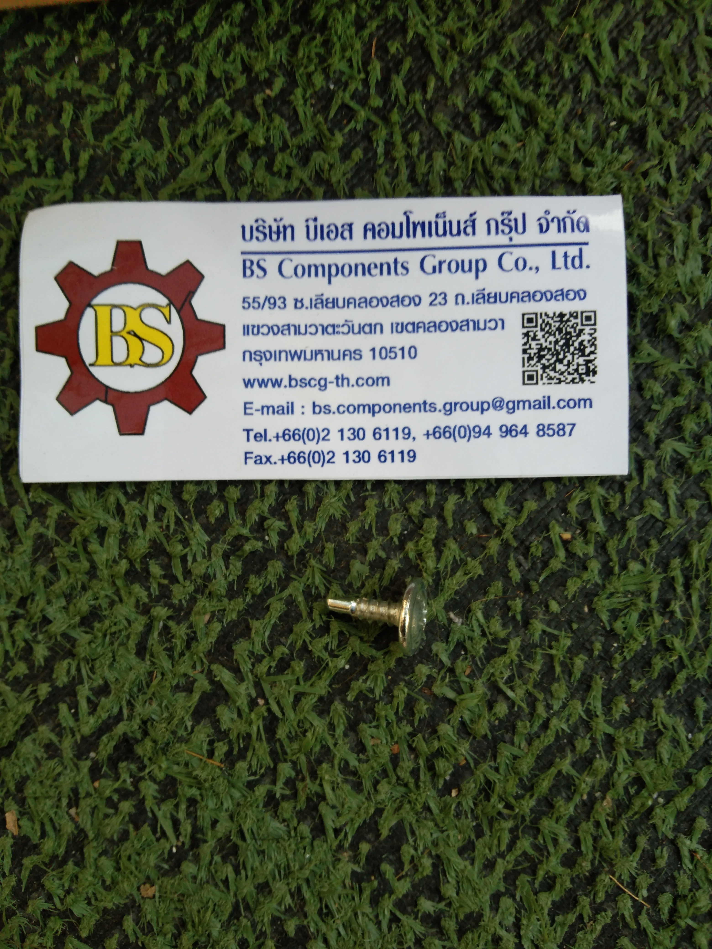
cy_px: 474
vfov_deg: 60.0
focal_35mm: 30
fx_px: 823
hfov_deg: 46.8
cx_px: 356
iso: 115
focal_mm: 3.65
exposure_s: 1/50
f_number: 2.2
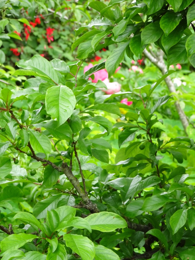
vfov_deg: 11.1
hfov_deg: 8.3
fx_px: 1337
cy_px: 130
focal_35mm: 178
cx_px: 98
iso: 320
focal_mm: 30.42
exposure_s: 1/200
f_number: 5.6
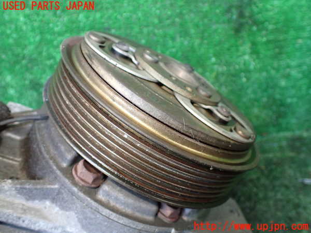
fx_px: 270
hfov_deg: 60.0
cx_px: 156
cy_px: 116
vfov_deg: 46.8
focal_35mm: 30
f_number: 2.3
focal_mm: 5.4
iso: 640
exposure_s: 1/125
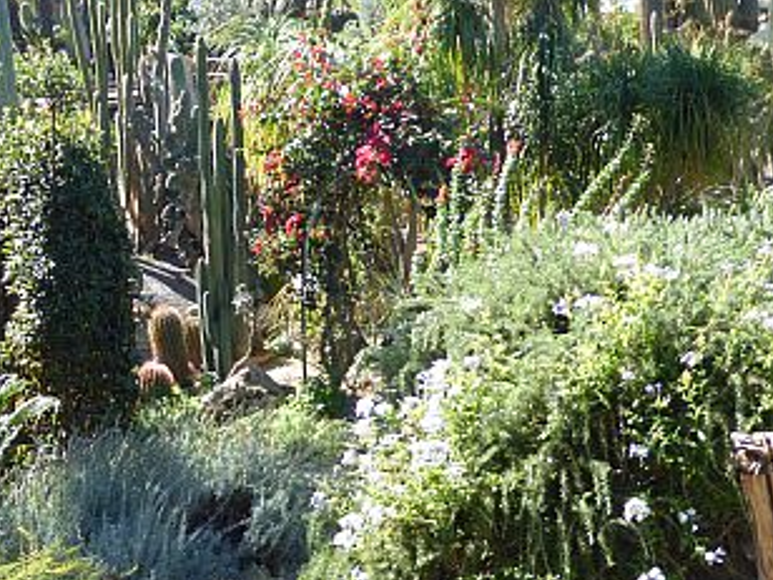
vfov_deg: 18.2
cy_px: 254
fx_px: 1809
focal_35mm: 81
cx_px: 50
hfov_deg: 23.4
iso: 100
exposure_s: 1/160
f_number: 3.7
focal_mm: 6.7
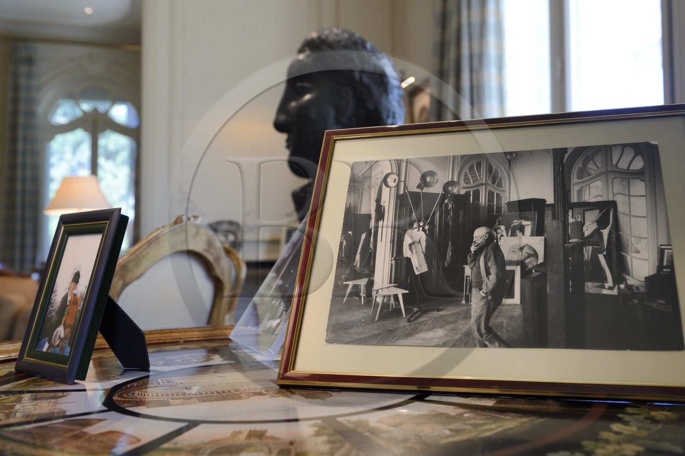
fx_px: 647
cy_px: 228
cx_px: 342
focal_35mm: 34
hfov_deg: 55.8
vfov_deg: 38.9
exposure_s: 1/125
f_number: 4.5
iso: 800
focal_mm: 34
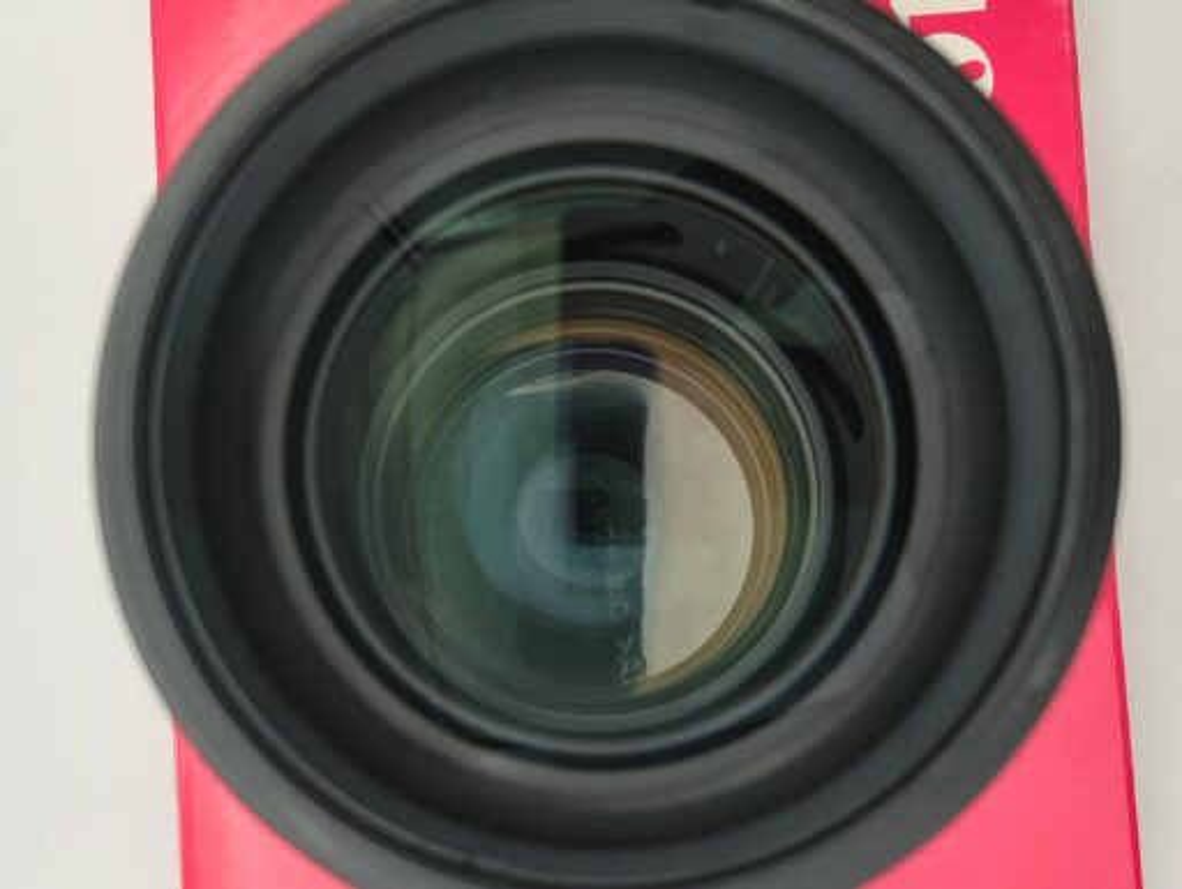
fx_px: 820
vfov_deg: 56.9
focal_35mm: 24
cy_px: 444
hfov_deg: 71.5
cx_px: 591
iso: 100
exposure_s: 1/293
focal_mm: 5.56
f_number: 1.8
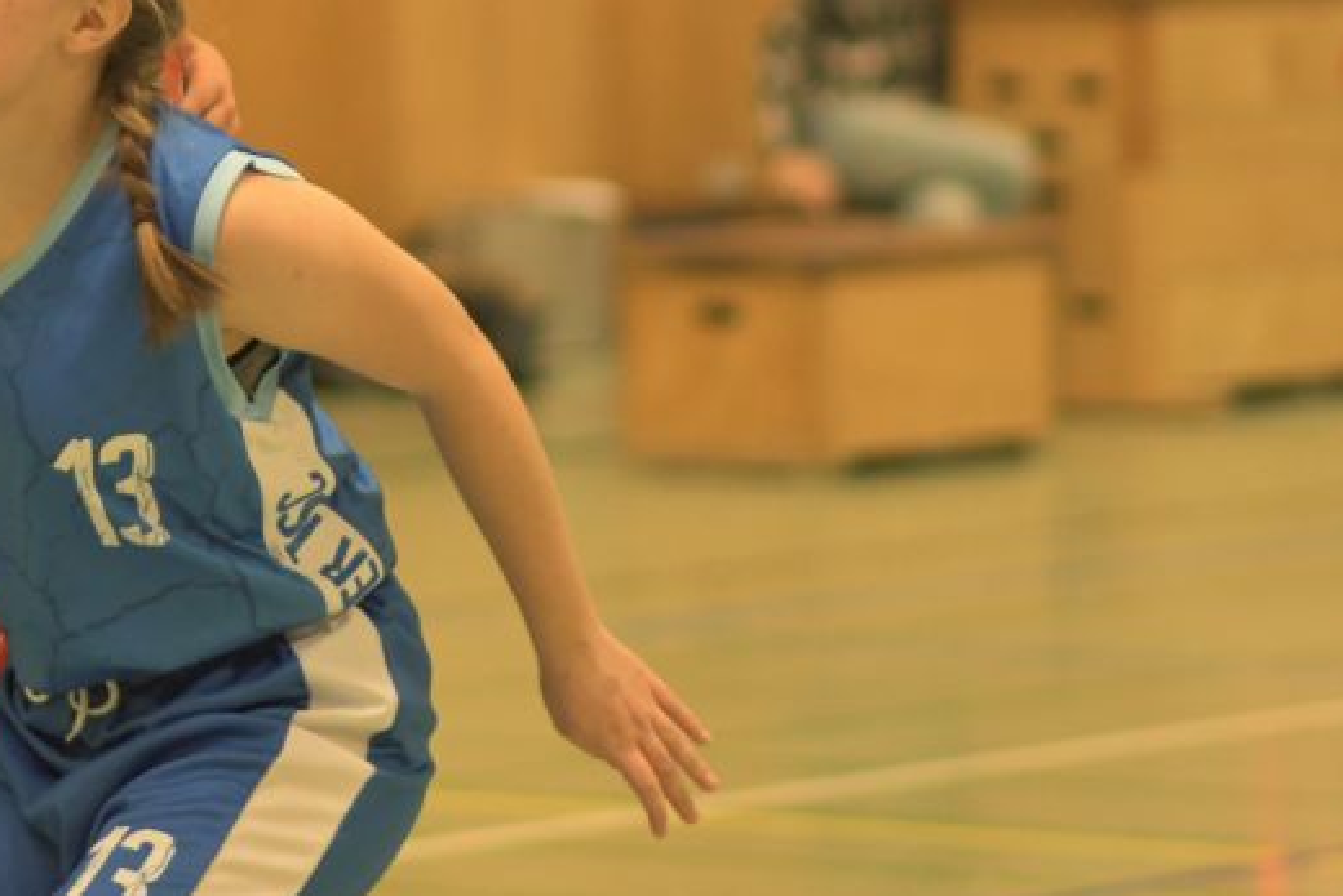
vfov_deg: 4.7
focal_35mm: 293
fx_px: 10933
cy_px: -85
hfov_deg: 7.0
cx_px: -13
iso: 2500
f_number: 1.8
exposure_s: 1/640
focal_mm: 85
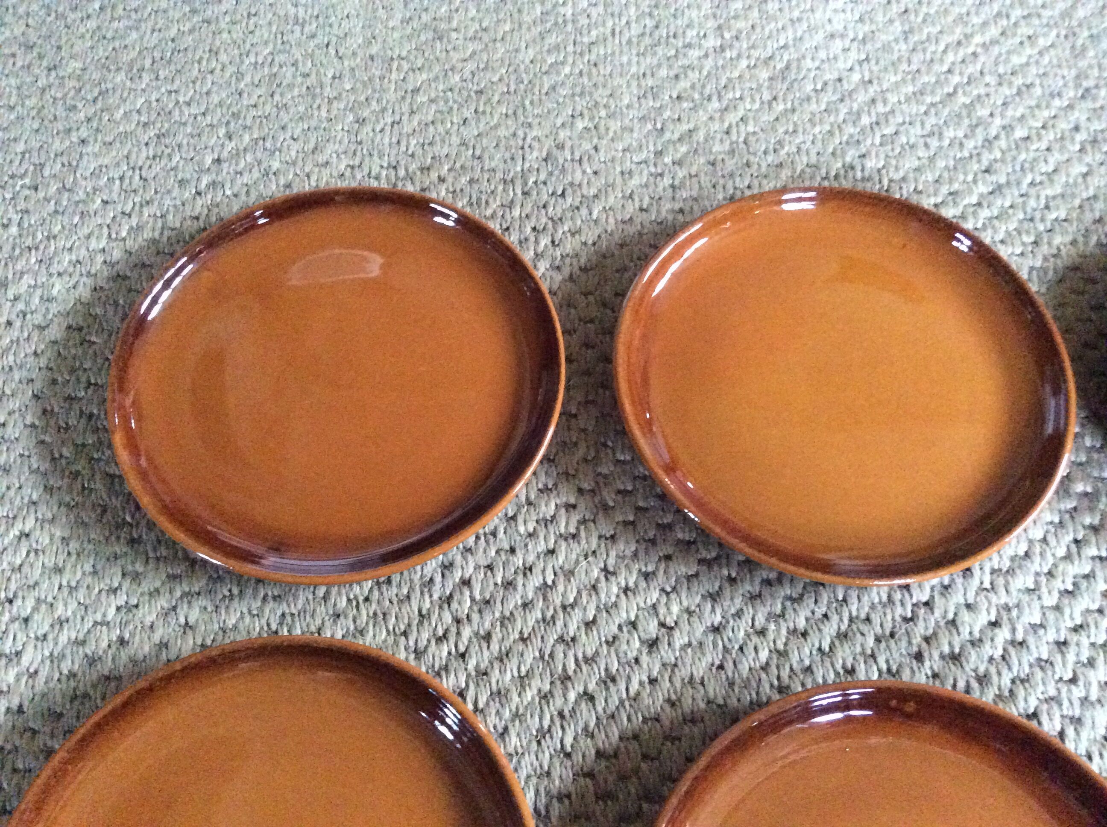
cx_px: 554
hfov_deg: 56.9
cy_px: 414
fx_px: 1022
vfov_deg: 44.1
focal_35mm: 32
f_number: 2.4
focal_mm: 3.3
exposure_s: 1/17
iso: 640
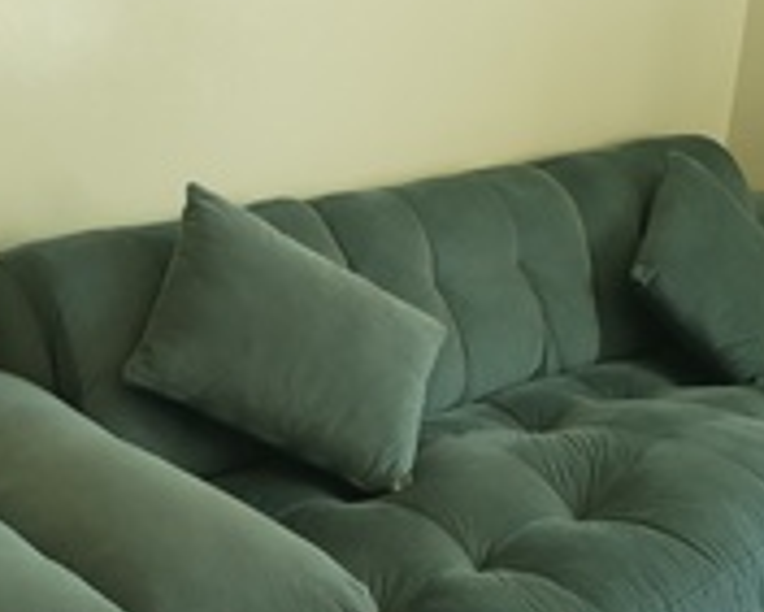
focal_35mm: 66
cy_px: 449
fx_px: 1493
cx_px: 111
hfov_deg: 27.9
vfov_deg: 23.0
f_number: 1.8
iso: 387
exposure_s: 1/50
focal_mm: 4.75
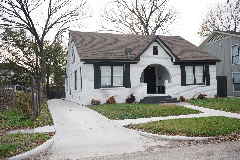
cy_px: 80
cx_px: 120
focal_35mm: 34
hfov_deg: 55.8
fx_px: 227
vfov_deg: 38.9
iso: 200
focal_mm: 34
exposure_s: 1/125
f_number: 6.3
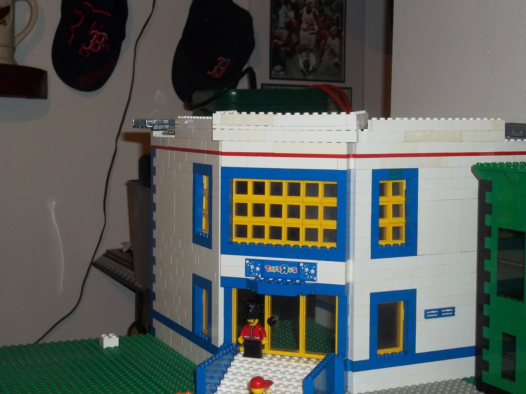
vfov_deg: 24.8
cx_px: 249
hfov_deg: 32.7
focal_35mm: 59
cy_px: 158
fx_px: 896
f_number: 3.7
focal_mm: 8.3
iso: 160
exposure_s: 1/40
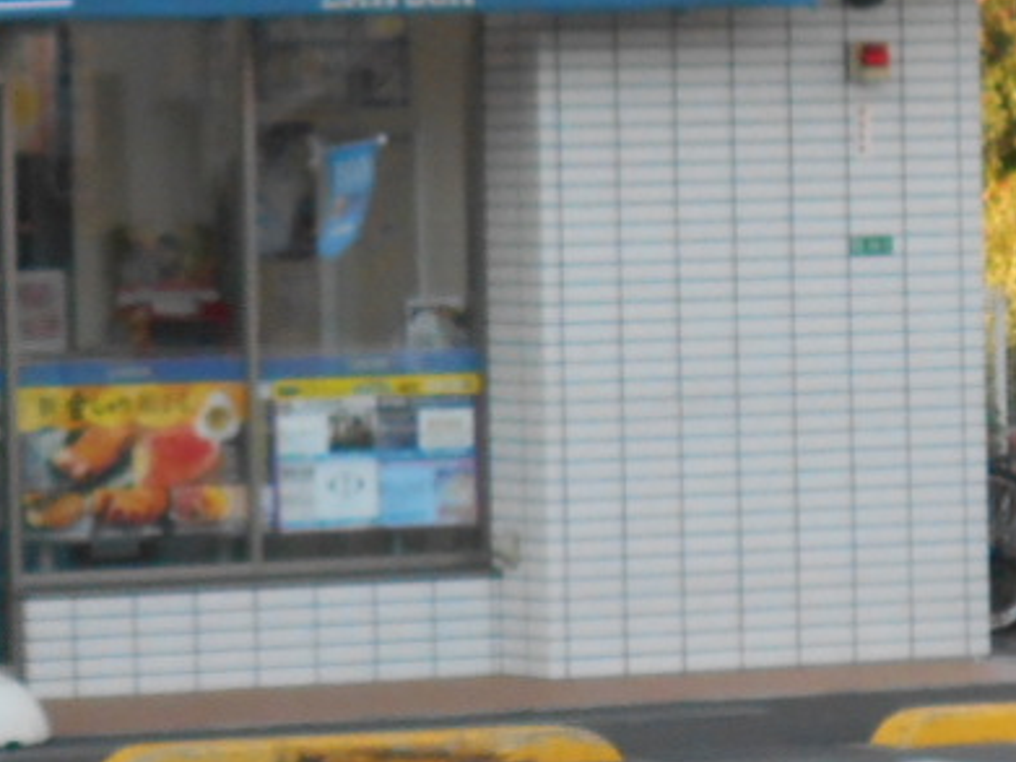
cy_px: 333
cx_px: -107
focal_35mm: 270
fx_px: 7922
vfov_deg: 5.5
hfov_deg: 7.3
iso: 250
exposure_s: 1/250
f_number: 5.3
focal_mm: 11.6
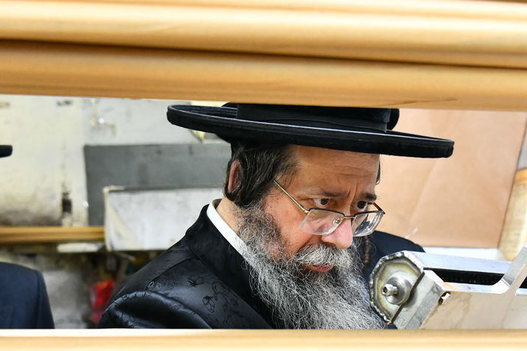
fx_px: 1303
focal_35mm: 89
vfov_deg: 15.3
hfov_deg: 22.8
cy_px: 229
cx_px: 327
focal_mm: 45
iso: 2500
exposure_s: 1/80
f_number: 5
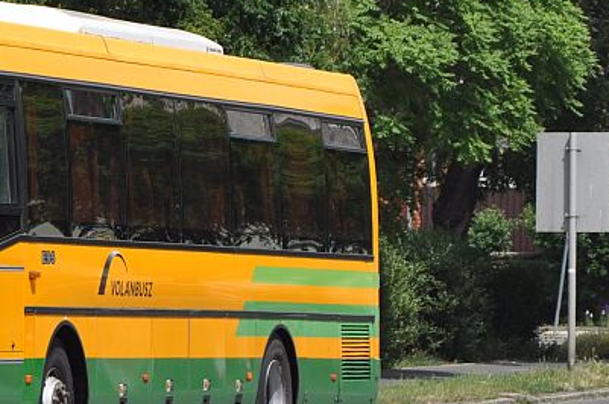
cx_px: -61
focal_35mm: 421
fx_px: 7116
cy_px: 131
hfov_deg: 4.9
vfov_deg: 3.3
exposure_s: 1/1600
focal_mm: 105
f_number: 6.3
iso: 400
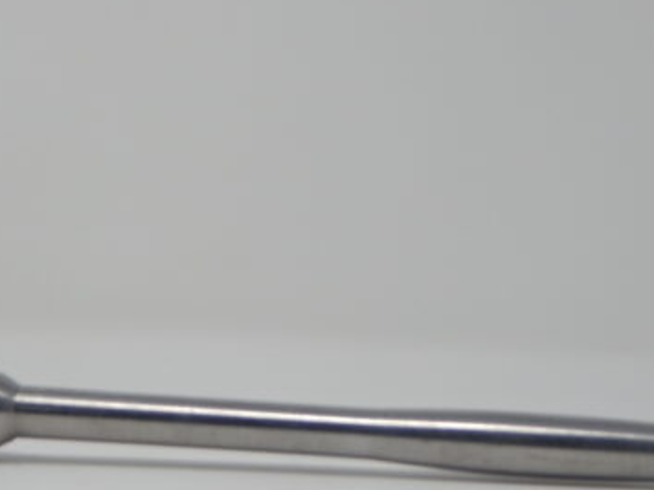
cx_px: 274
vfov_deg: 16.2
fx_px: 1719
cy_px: 345
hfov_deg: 21.5
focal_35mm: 91
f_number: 3.8
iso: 125
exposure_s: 1/100
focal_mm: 9.7
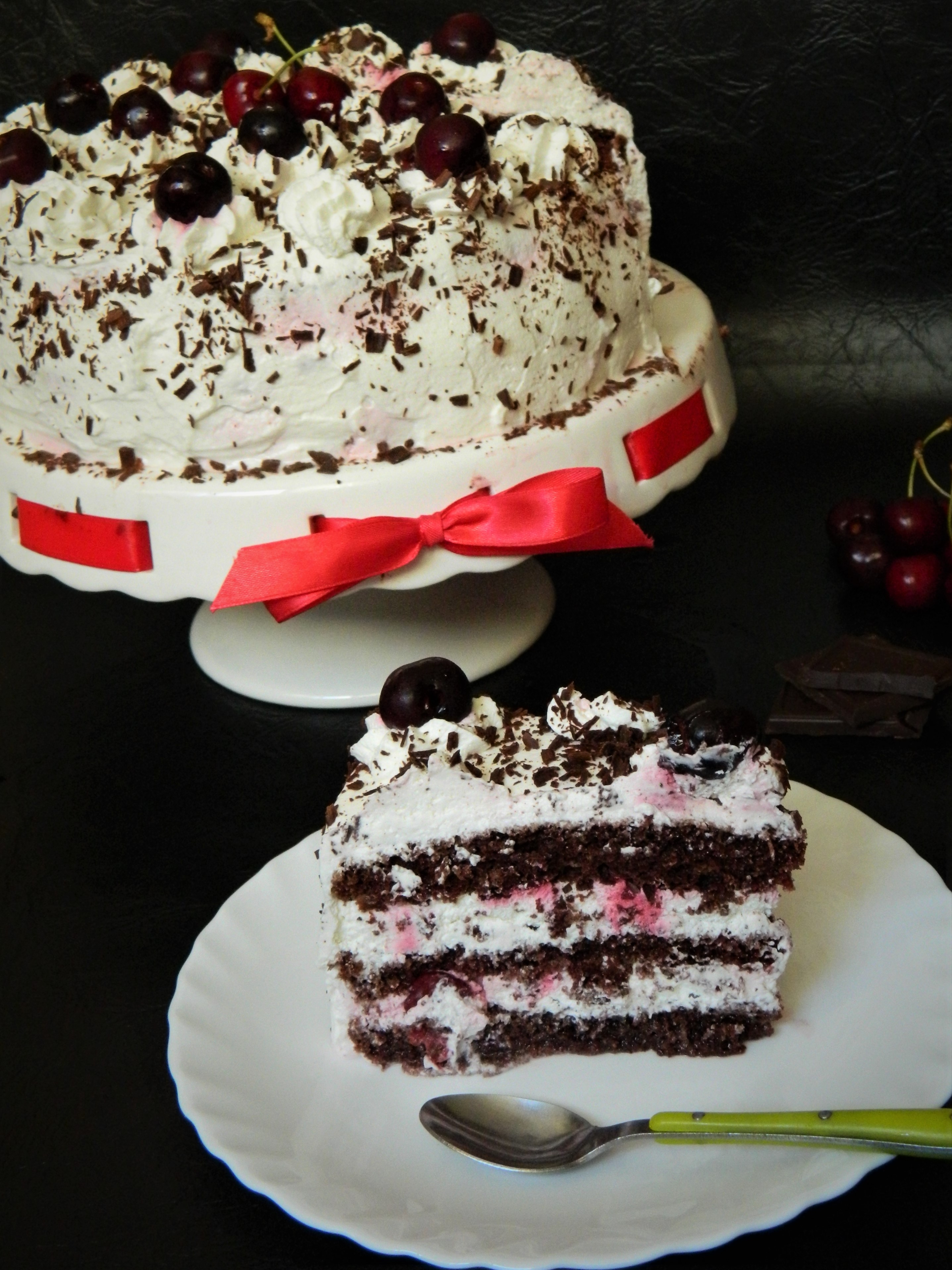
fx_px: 1723
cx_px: 476
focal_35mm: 47
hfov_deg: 30.9
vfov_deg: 40.4
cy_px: 635
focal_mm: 8.4
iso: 400
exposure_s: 1/25
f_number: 3.6
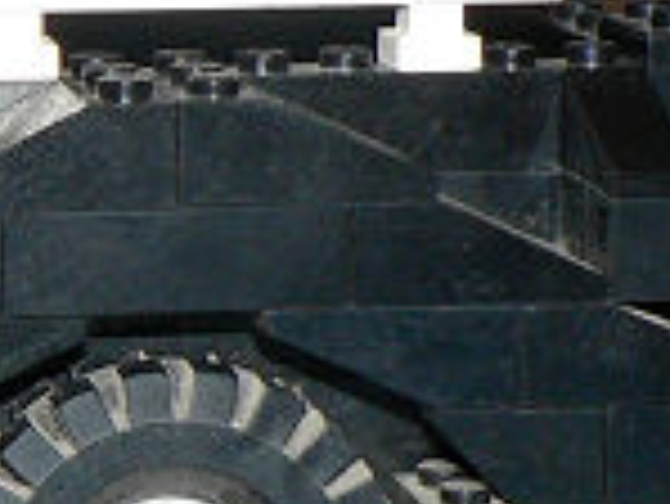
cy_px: 184
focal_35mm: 193
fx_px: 3739
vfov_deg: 7.7
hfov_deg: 9.6
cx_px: -616
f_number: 2.8
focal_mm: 6
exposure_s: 1/60
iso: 100
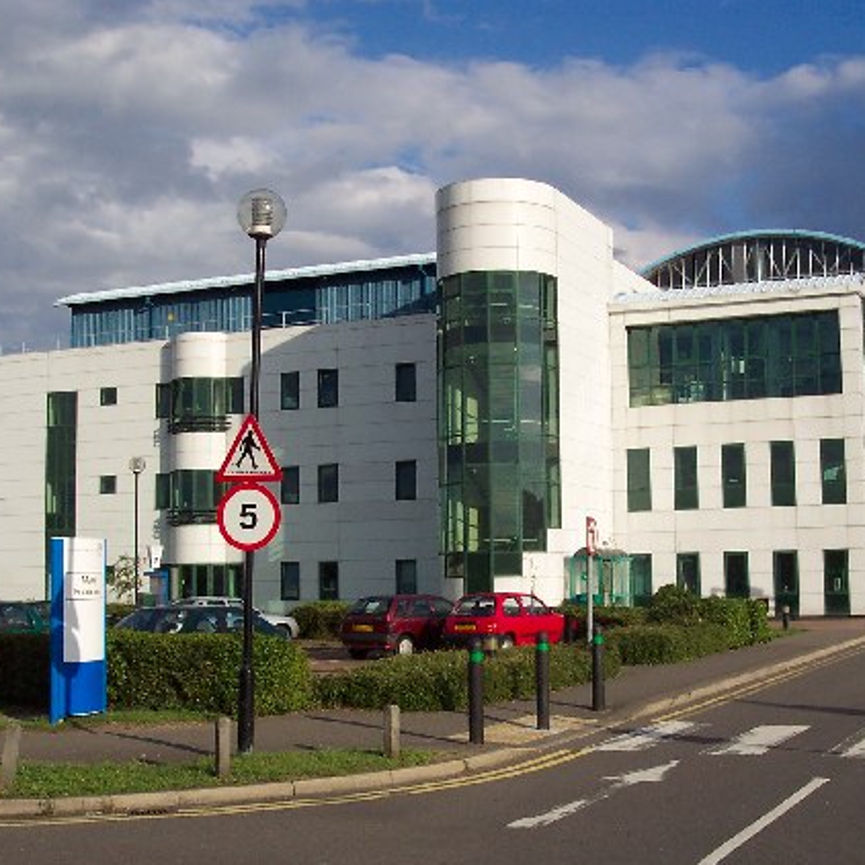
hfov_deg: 34.5
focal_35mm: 49
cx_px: 529
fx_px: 1385
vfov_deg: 34.7
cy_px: 436
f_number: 4.8
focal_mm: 8
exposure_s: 1/1000
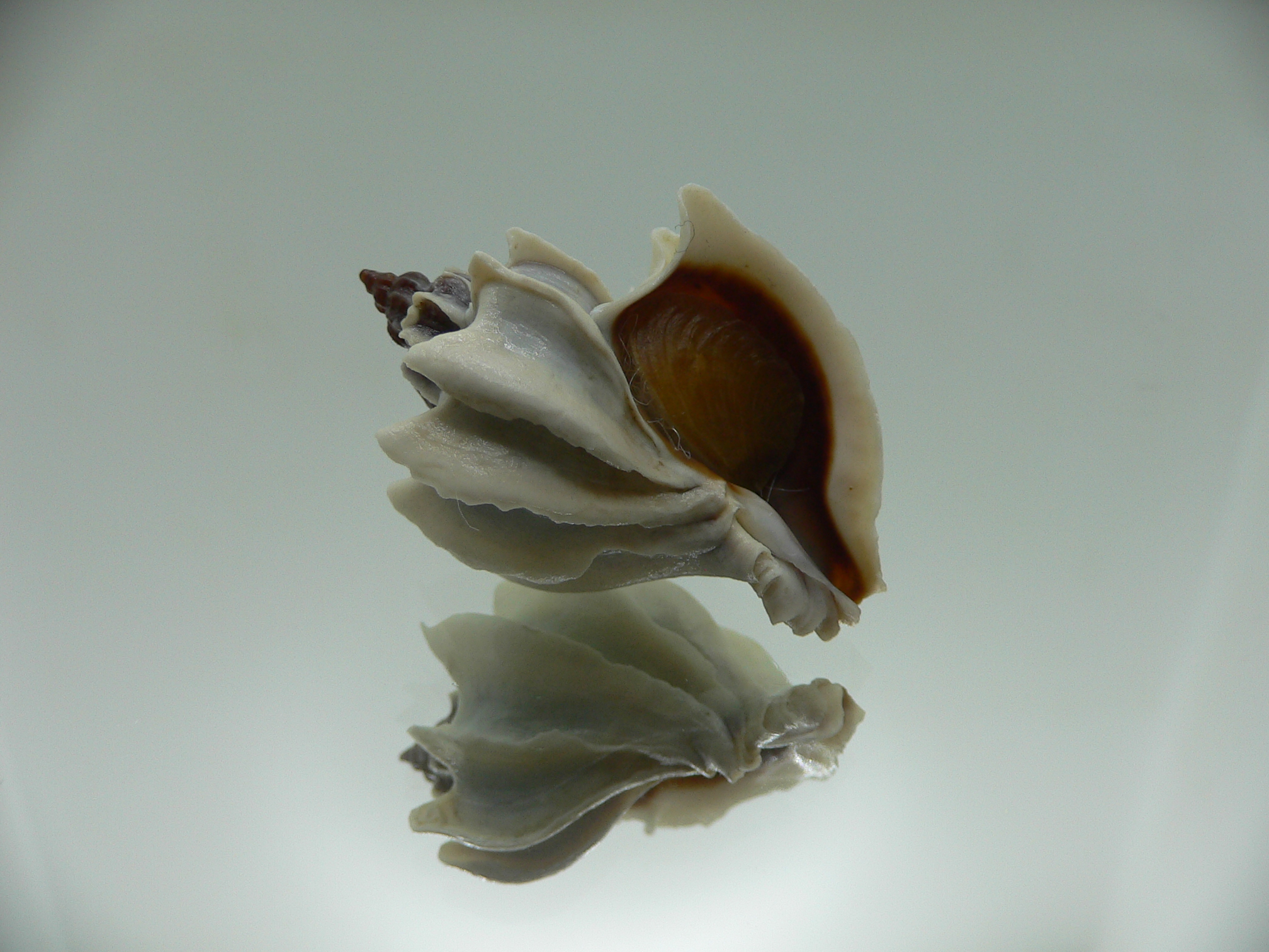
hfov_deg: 52.6
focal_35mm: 35
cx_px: 634
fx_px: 1283
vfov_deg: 40.7
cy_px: 476
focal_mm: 4.6
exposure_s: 1/100
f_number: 2.8
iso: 80
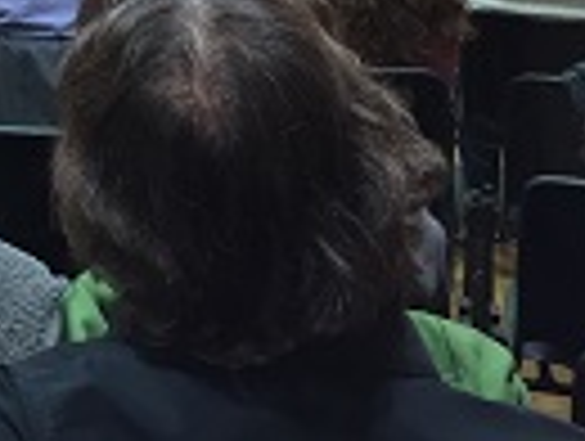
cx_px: -225
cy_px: -230
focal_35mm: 89
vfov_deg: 15.3
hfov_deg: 19.8
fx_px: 1507
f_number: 2.2
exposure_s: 1/33
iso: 100
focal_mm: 4.15
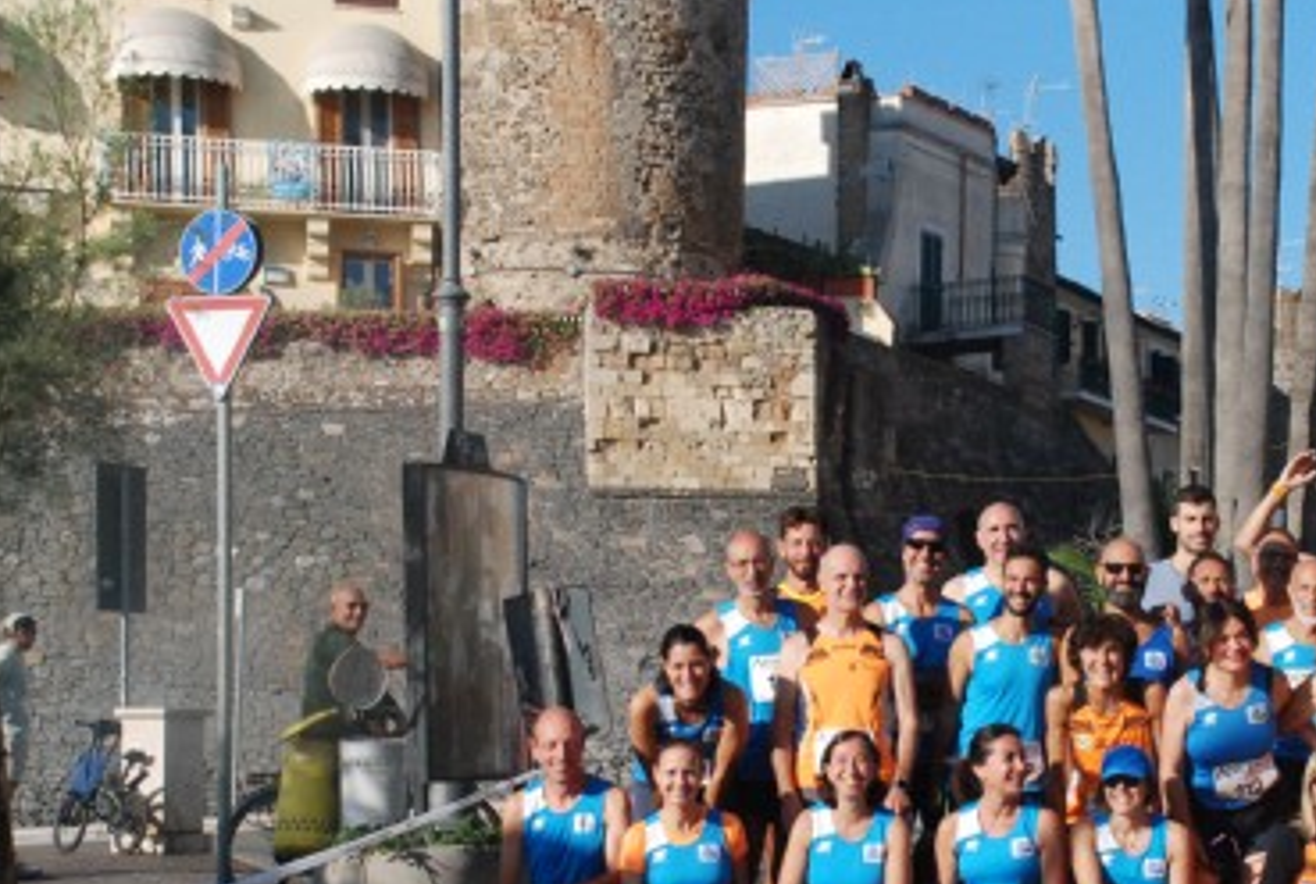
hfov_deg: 25.8
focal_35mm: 78
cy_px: 643
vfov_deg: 17.5
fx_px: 2858
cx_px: 888
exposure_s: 1/2000
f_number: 8
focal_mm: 32
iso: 1000
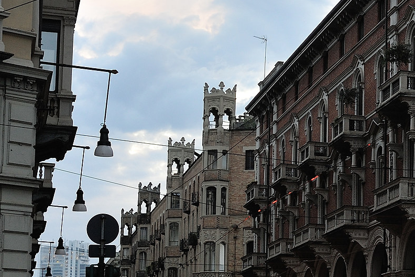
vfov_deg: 12.8
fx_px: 1222
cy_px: 235
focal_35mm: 106
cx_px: 546
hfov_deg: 18.0
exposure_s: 1/50
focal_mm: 35
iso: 800
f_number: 5
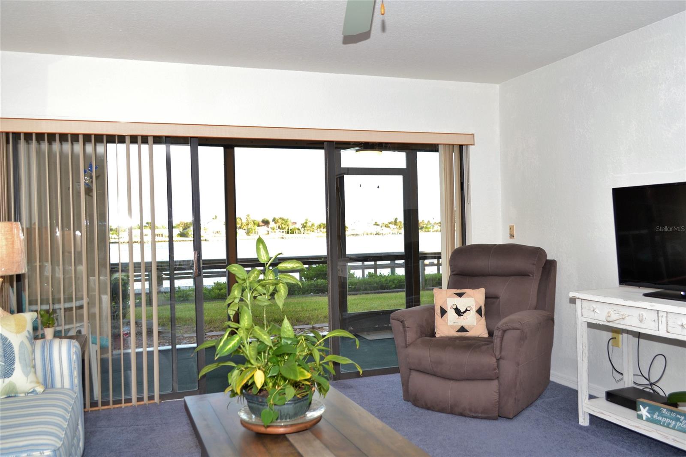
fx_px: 514
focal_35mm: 27
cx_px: 343
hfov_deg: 67.4
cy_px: 228
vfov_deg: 47.9
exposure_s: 1/125
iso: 320
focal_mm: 18
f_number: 4
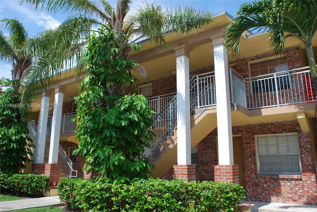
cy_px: 106
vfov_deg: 48.0
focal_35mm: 27
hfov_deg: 67.3
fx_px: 238
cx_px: 158
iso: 100
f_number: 8
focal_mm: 18
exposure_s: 1/200
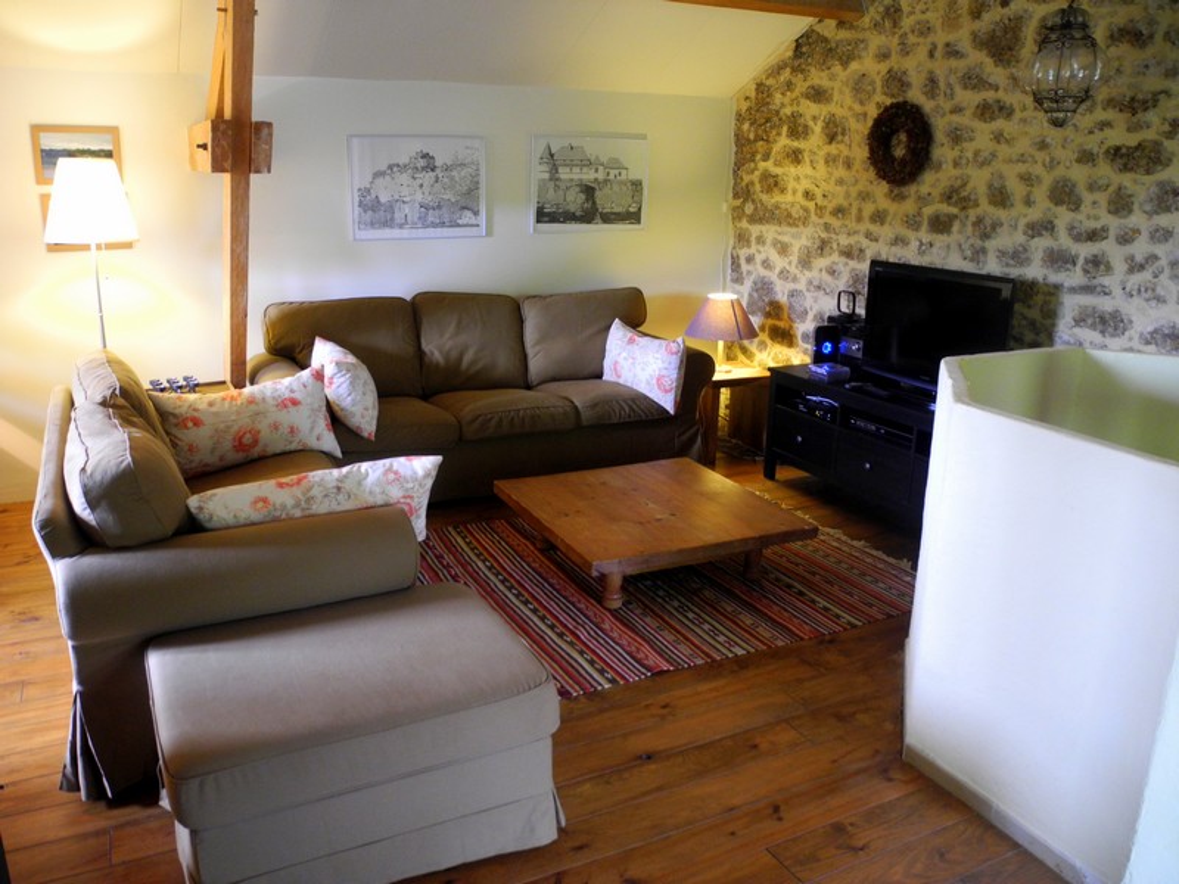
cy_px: 442
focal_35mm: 28
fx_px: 954
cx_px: 590
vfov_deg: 49.7
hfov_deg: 63.4
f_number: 2.8
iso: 400
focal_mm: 6
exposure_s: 1/9.6
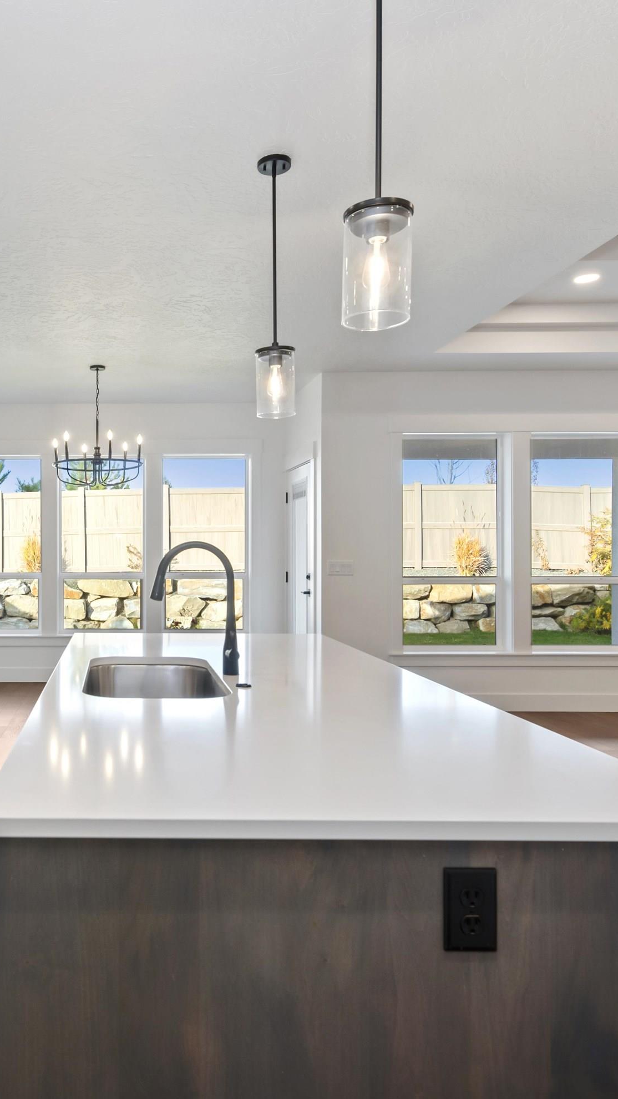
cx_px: 118
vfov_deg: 71.9
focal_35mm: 26
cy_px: 560
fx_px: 758
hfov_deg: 42.3
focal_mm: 16
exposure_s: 1/20
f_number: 6.3
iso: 320
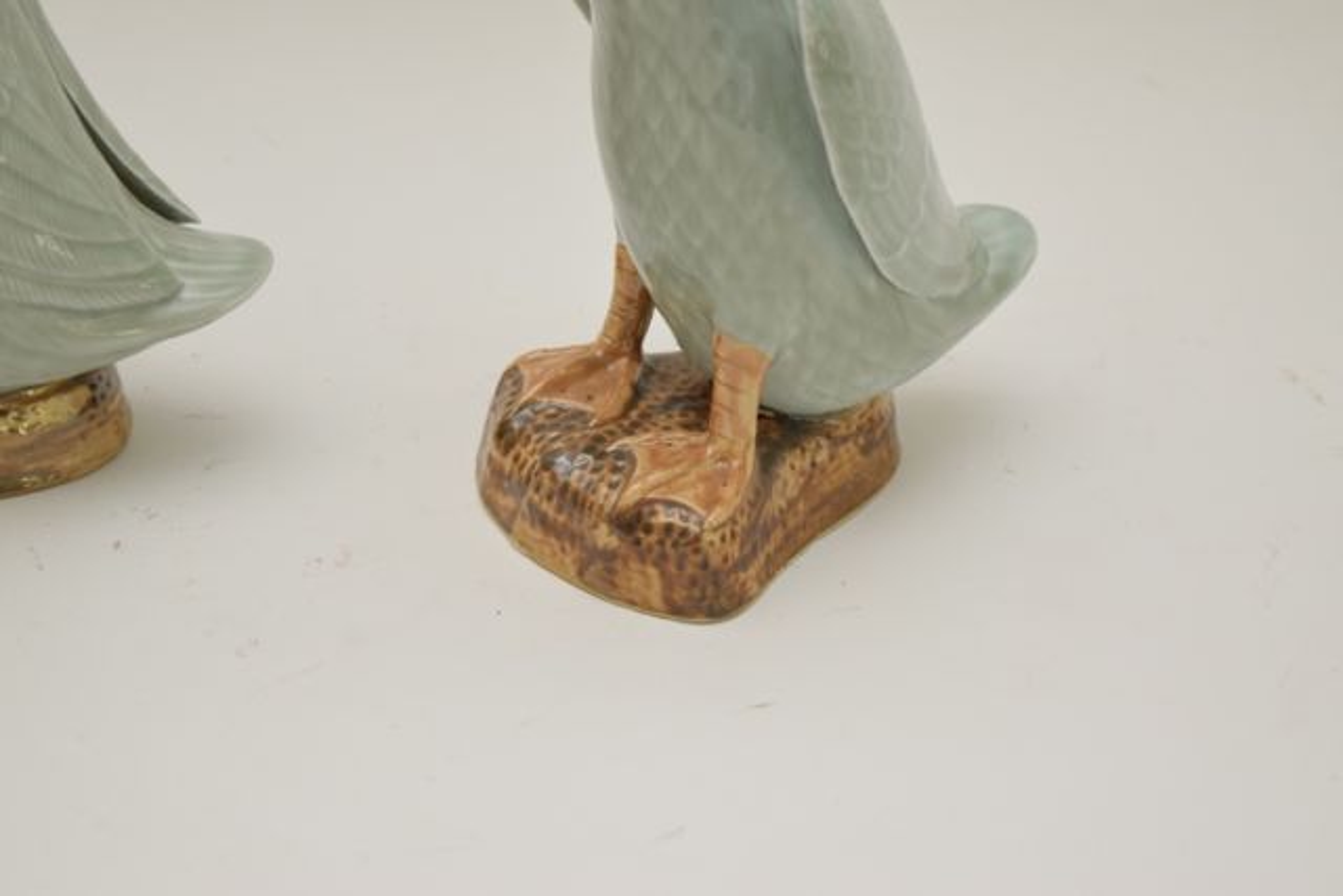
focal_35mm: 82
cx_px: 672
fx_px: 3078
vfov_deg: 16.6
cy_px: 448
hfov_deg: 24.6
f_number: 5.6
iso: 800
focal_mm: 55
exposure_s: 1/125
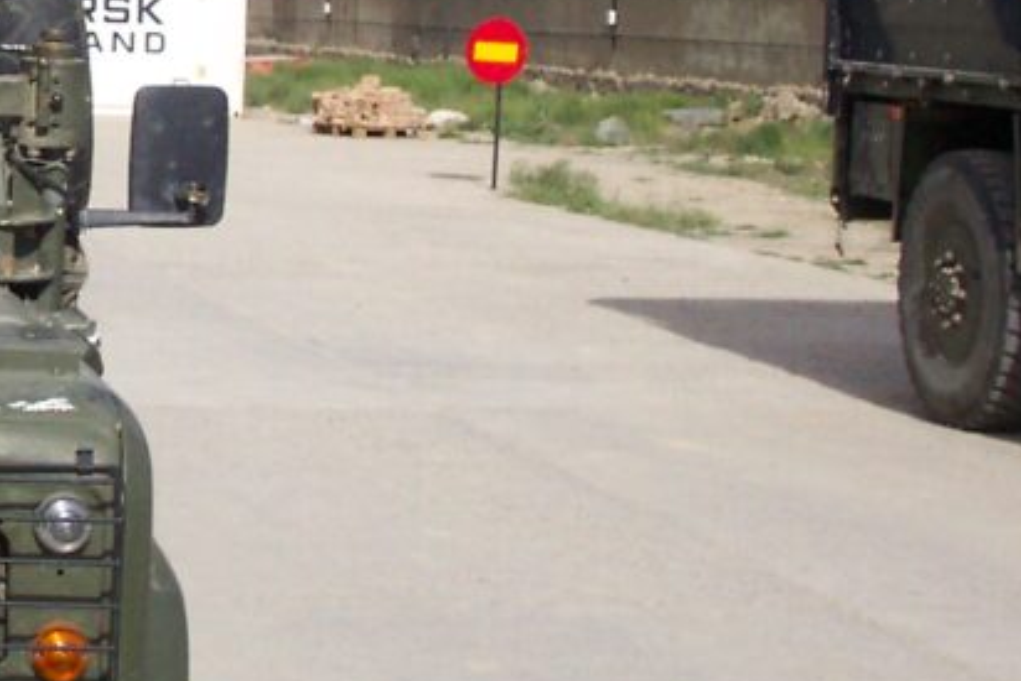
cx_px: -223
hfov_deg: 18.9
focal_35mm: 102
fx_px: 2894
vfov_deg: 13.3
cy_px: 2
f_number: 9.5
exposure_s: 1/250
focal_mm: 7.5
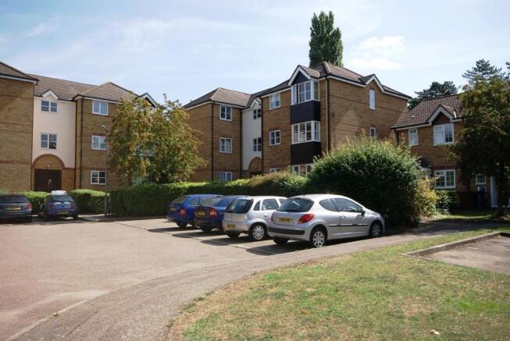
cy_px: 170
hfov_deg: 61.9
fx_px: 425
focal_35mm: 30
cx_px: 255
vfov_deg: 43.7
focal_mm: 20
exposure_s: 1/80
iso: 100
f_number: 11
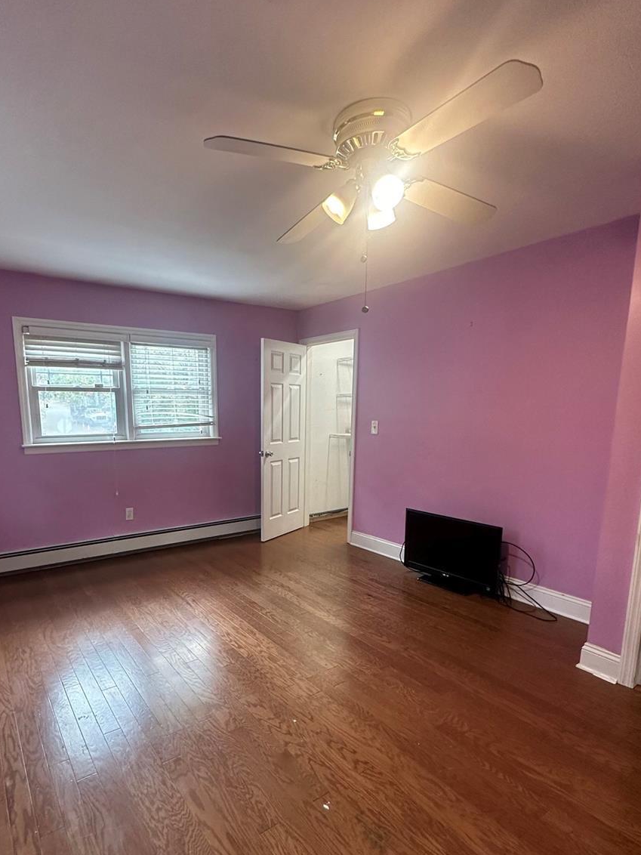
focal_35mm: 19
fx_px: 469
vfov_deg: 84.2
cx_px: 259
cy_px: 487
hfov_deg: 68.1
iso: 200
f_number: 2.2
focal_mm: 2.22
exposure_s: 1/60
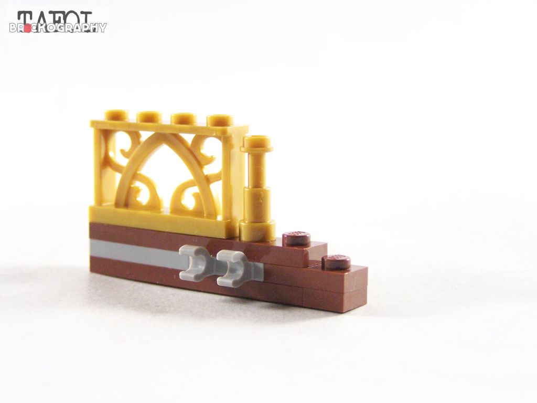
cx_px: 268
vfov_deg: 19.6
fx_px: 1163
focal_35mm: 75
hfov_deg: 26.0
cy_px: 202
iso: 400
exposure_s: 1/60
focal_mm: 12.4
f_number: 3.2
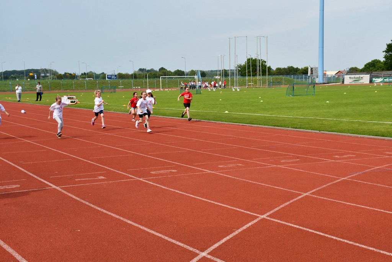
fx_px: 566
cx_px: 196
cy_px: 131
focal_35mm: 52
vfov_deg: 26.0
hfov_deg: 38.2
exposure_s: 1/250
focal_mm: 35
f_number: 8
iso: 125
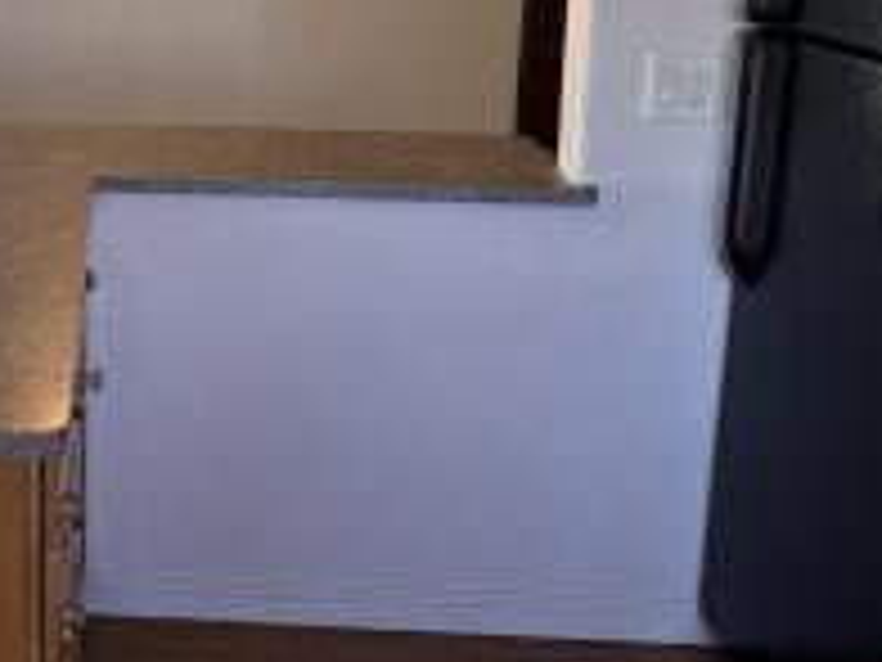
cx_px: 14
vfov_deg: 28.0
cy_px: 14
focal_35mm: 49
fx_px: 1248
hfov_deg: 35.4
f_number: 1.78
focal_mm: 6.76
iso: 100
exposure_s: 1/161
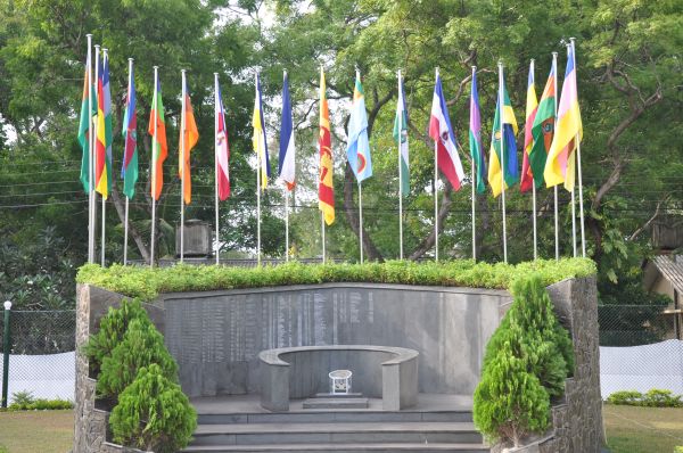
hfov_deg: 31.9
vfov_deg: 21.5
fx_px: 1193
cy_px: 226
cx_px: 342
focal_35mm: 63
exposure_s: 1/125
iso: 250
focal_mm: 42
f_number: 7.1
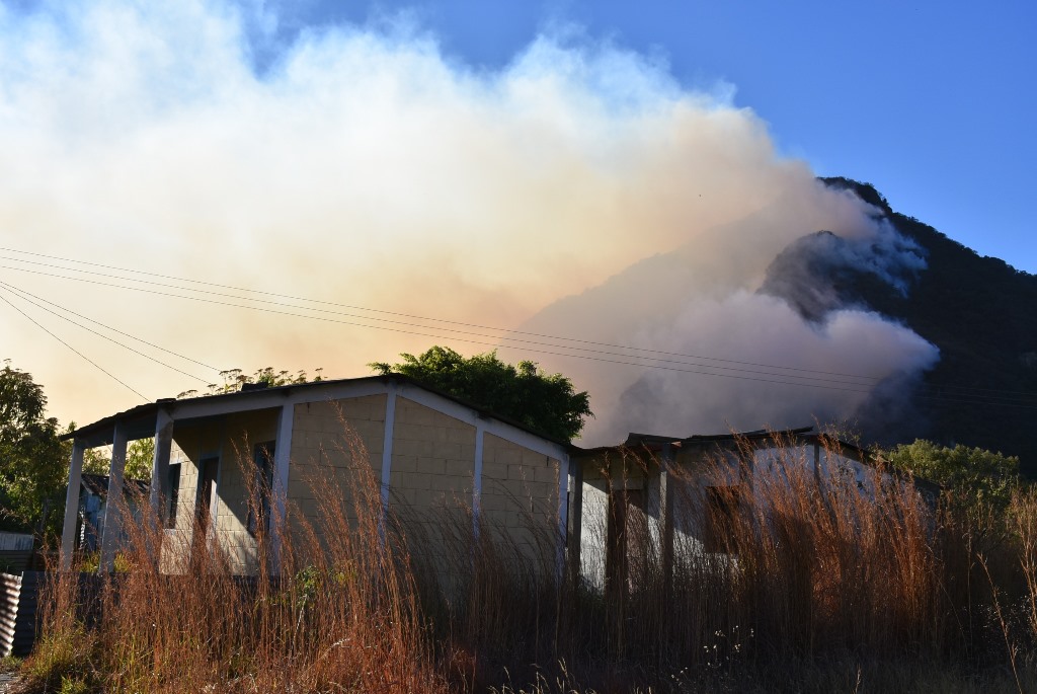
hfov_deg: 47.9
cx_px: 518
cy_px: 347
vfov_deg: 33.1
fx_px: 1168
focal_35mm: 40
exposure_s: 1/500
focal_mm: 27
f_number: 8
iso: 160
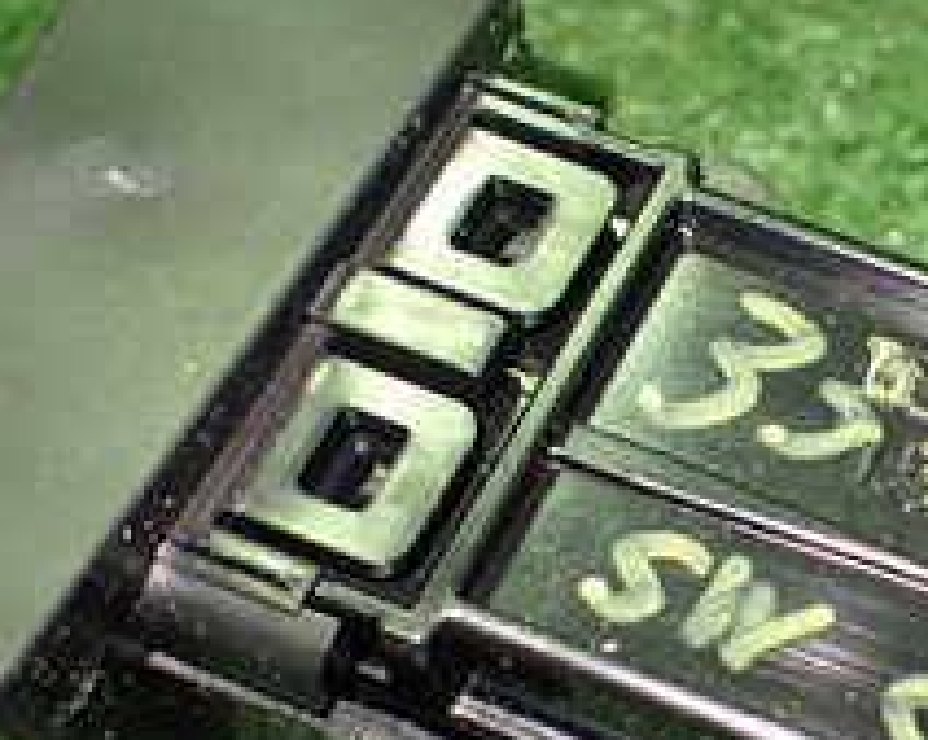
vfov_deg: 18.4
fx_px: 2276
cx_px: 858
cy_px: 521
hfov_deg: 22.4
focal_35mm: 83
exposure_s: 1/100
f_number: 2.3
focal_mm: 5.4
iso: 800
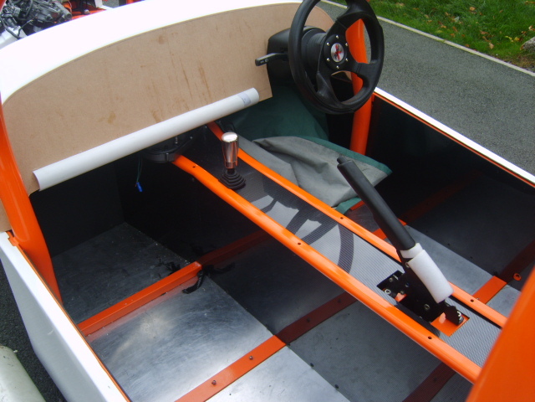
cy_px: 201
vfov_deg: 40.7
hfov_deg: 52.6
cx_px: 268
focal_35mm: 35
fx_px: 541
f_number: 2.8
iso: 50
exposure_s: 1/350
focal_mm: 7.4
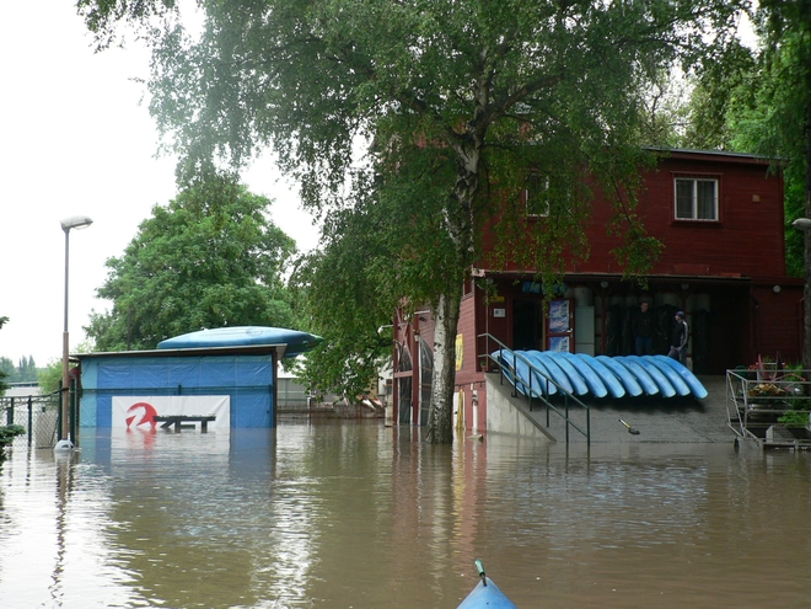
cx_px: 406
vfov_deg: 28.6
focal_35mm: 51
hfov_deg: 37.5
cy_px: 304
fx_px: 1195
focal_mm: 8.6
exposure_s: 1/50
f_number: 2.8
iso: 80
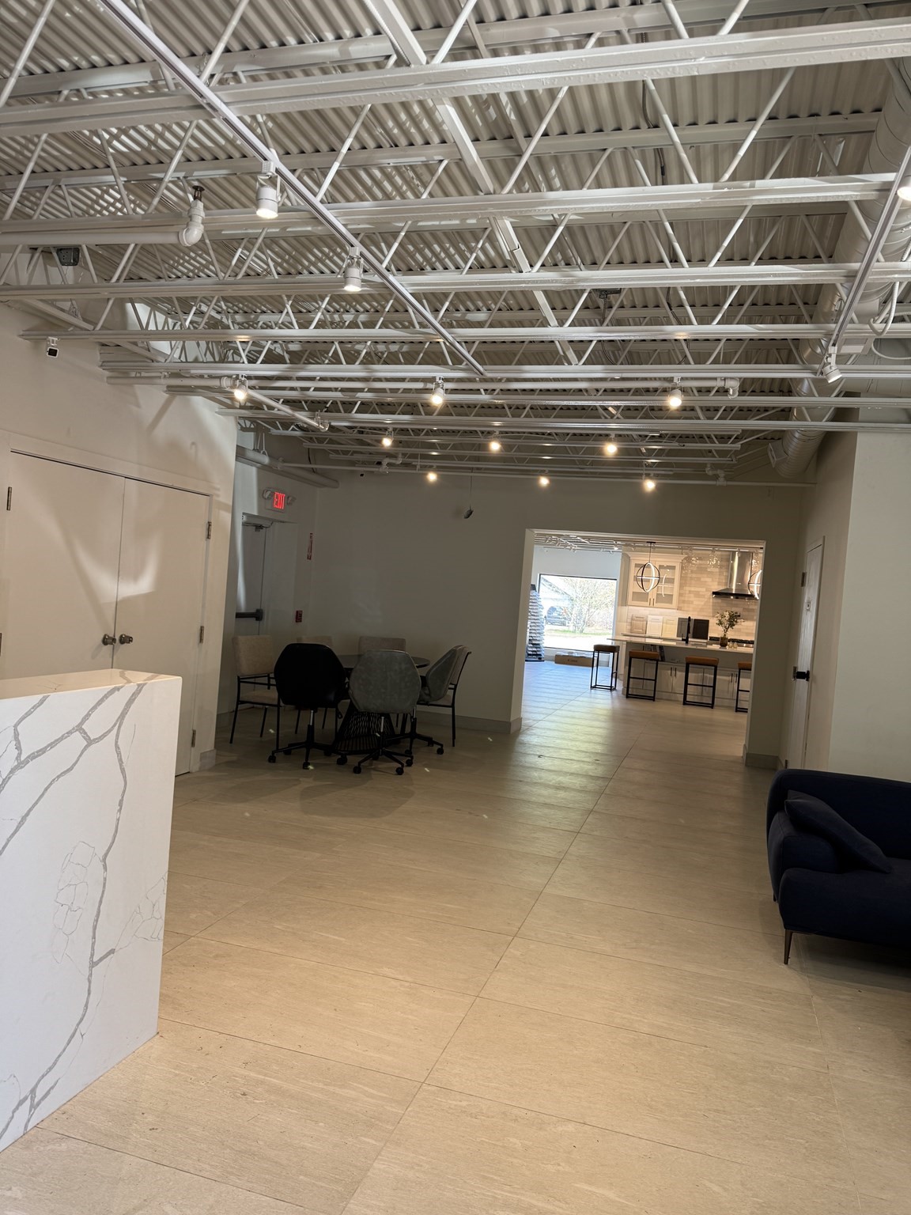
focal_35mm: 24
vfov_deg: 71.6
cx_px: 456
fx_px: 842
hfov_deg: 56.8
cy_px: 608
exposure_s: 1/72
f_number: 1.78
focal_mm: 6.76
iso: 64
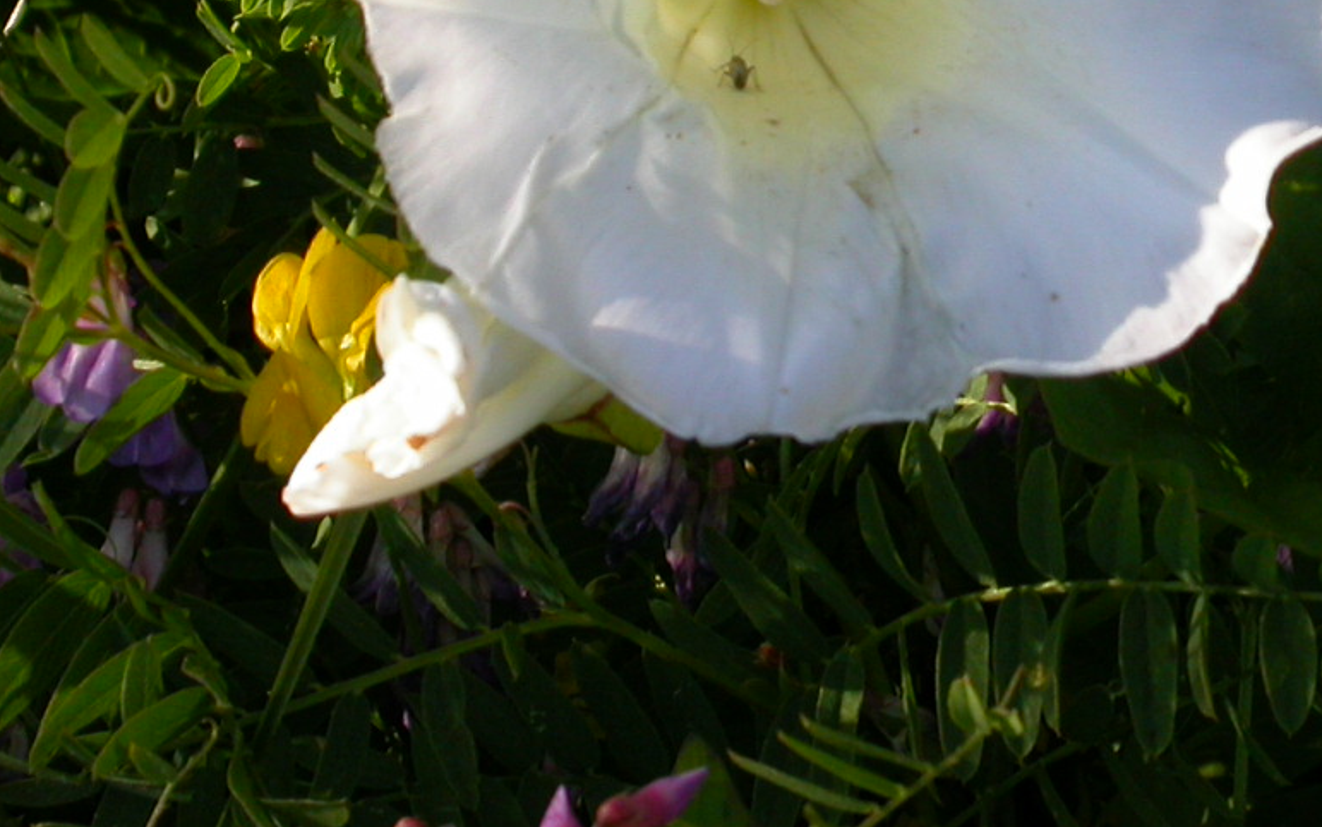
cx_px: 859
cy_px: -36
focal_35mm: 143
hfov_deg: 14.6
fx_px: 5152
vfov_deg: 9.1
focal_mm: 13.5
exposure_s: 1/193
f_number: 6.5
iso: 100
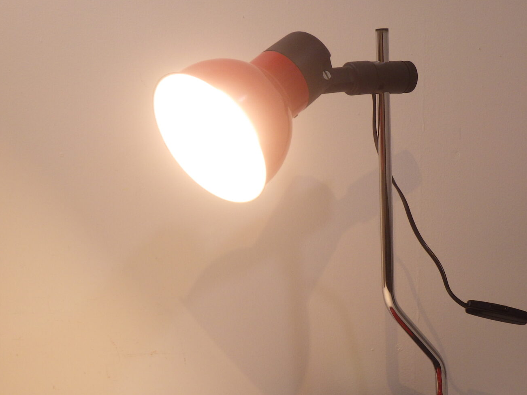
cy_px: 248
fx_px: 944
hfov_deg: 31.2
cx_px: 294
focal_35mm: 62
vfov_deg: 23.6
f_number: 4.2
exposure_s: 1/50
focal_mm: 7.5
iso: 125
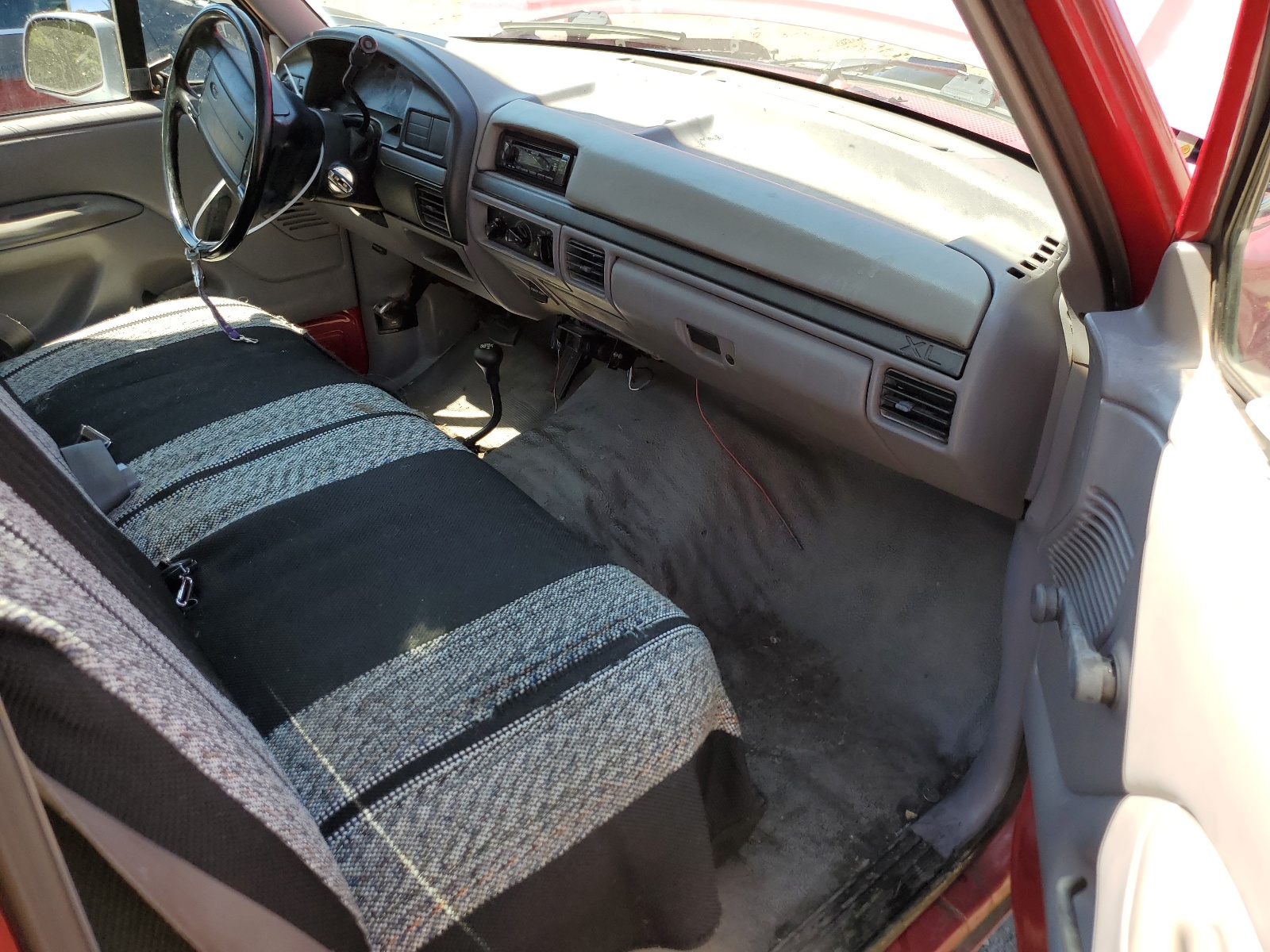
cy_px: 476
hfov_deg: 67.3
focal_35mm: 26
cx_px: 635
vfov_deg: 53.1
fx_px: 954
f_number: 1.5
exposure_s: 1/385
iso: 50
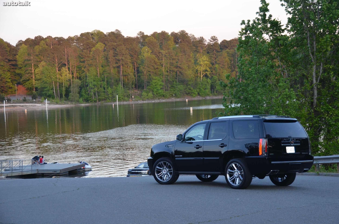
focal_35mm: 78
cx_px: 170
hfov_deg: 26.0
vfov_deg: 17.4
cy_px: 112
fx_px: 733
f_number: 4.8
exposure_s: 1/125
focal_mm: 52
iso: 360
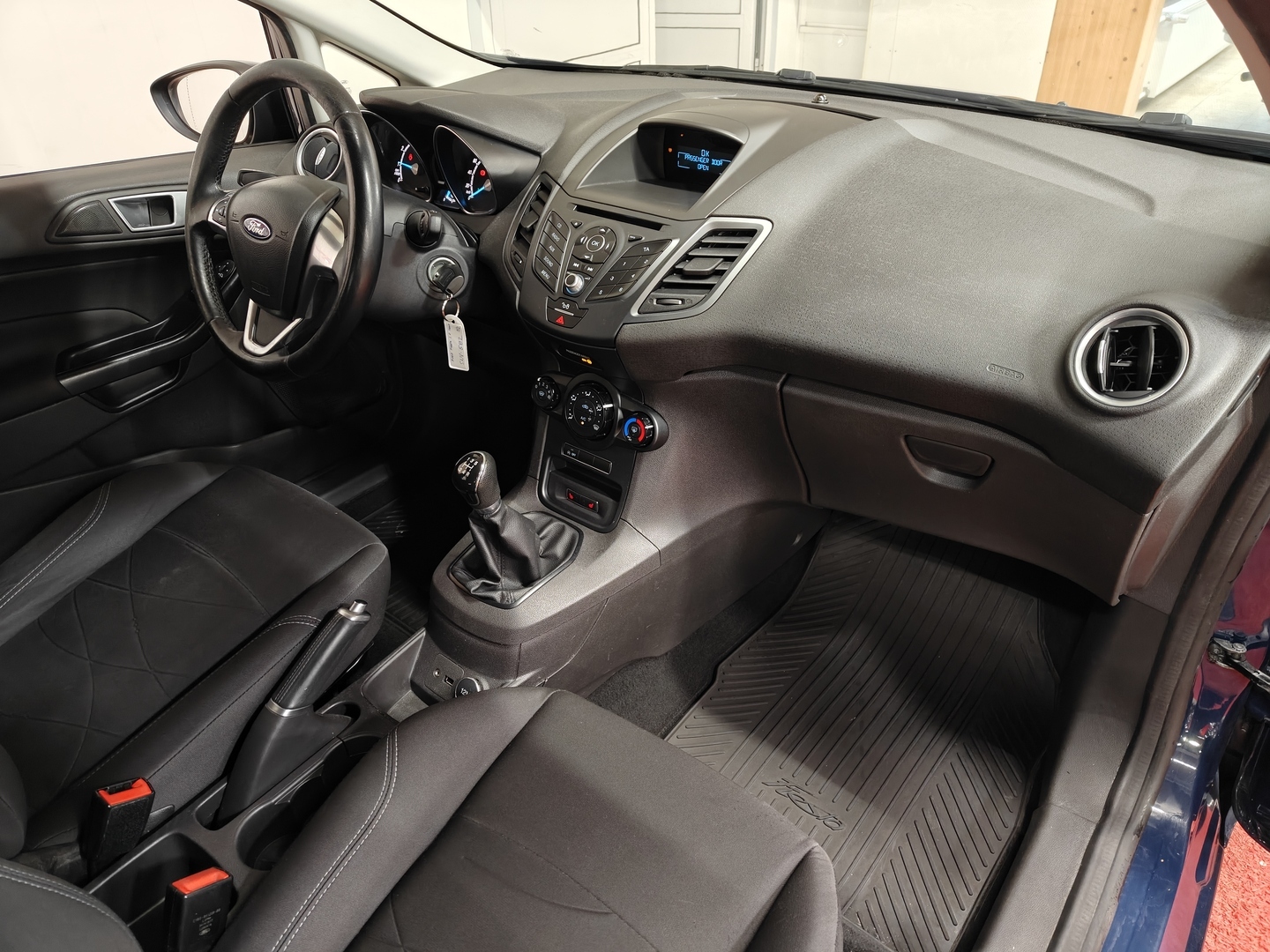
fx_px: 881
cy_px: 476
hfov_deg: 71.6
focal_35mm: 24
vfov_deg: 56.8
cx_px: 635
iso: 160
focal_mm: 5.59
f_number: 1.8
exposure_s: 1/37
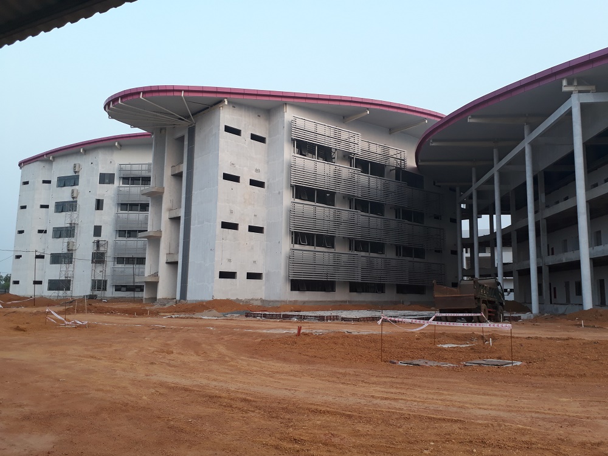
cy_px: 228
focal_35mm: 27
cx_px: 304
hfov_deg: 65.3
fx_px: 474
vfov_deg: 51.4
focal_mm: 3.6
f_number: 1.9
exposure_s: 1/109
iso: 40
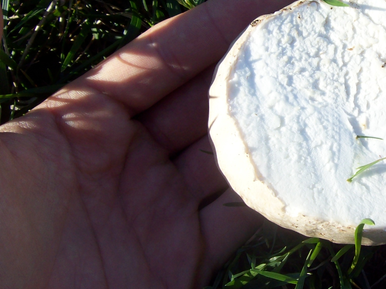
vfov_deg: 22.1
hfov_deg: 28.3
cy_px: 93
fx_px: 736
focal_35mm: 66
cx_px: 343
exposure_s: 1/243
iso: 80
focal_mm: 6
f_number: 4.8
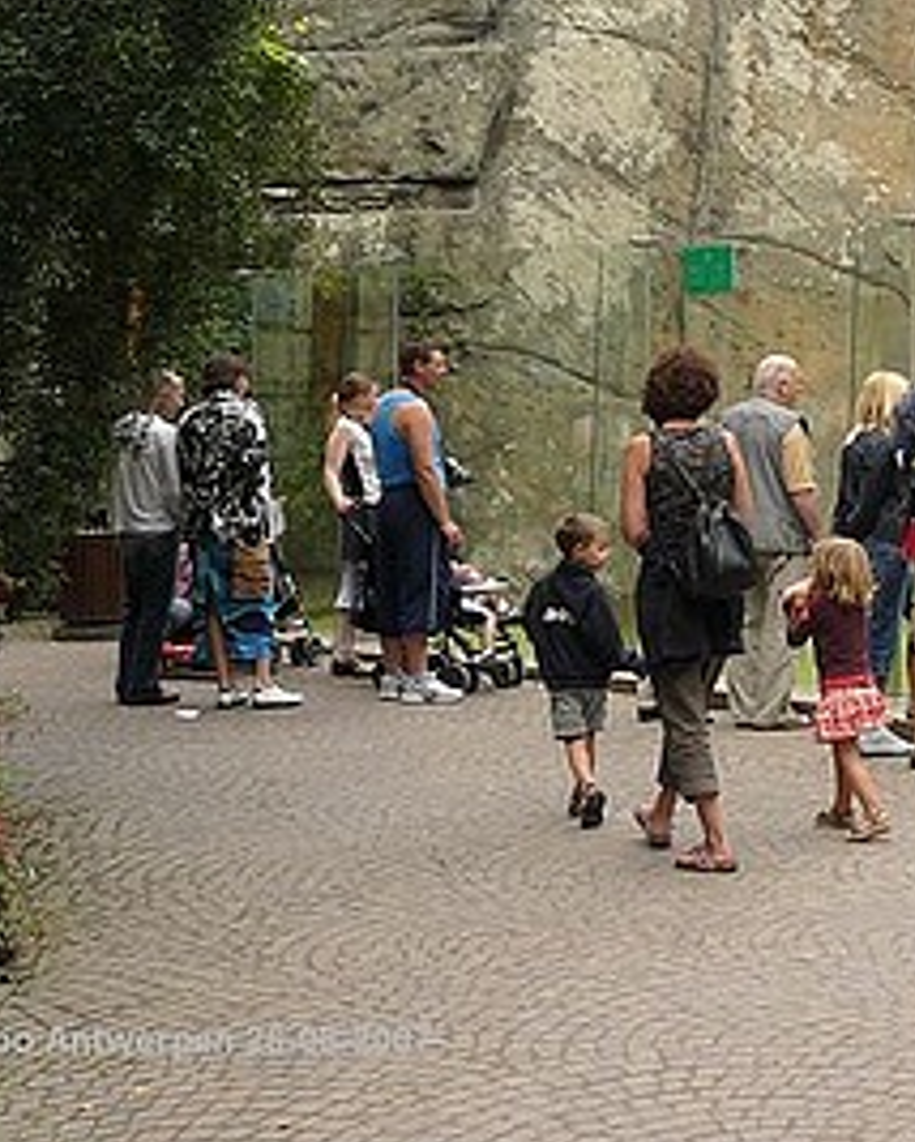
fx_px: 2671
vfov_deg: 23.7
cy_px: 201
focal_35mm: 79
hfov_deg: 18.2
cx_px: 1184
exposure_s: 1/125
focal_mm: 6
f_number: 4
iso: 100
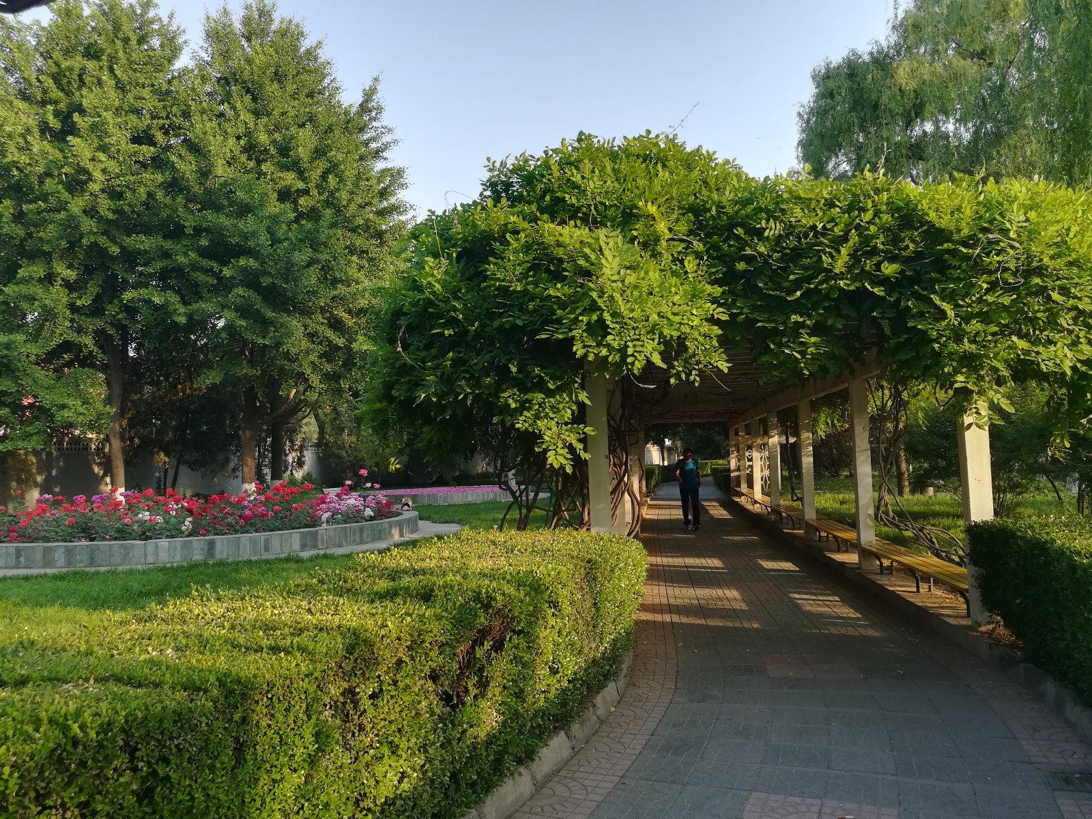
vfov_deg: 53.1
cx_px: 546
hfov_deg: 67.3
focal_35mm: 26
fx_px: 820
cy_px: 410
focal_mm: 3.83
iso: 50
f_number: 2.2
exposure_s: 1/124
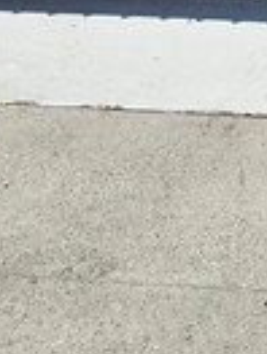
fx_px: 1146
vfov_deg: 14.7
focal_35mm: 112
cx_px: 485
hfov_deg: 12.2
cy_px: -332
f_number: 1.7
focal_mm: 6.3
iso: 12
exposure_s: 1/1033
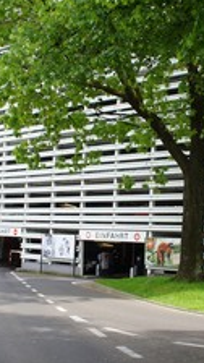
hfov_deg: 20.5
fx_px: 558
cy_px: 177
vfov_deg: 36.0
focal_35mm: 58
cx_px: 157
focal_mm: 18
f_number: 9
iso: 100
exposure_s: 1/50
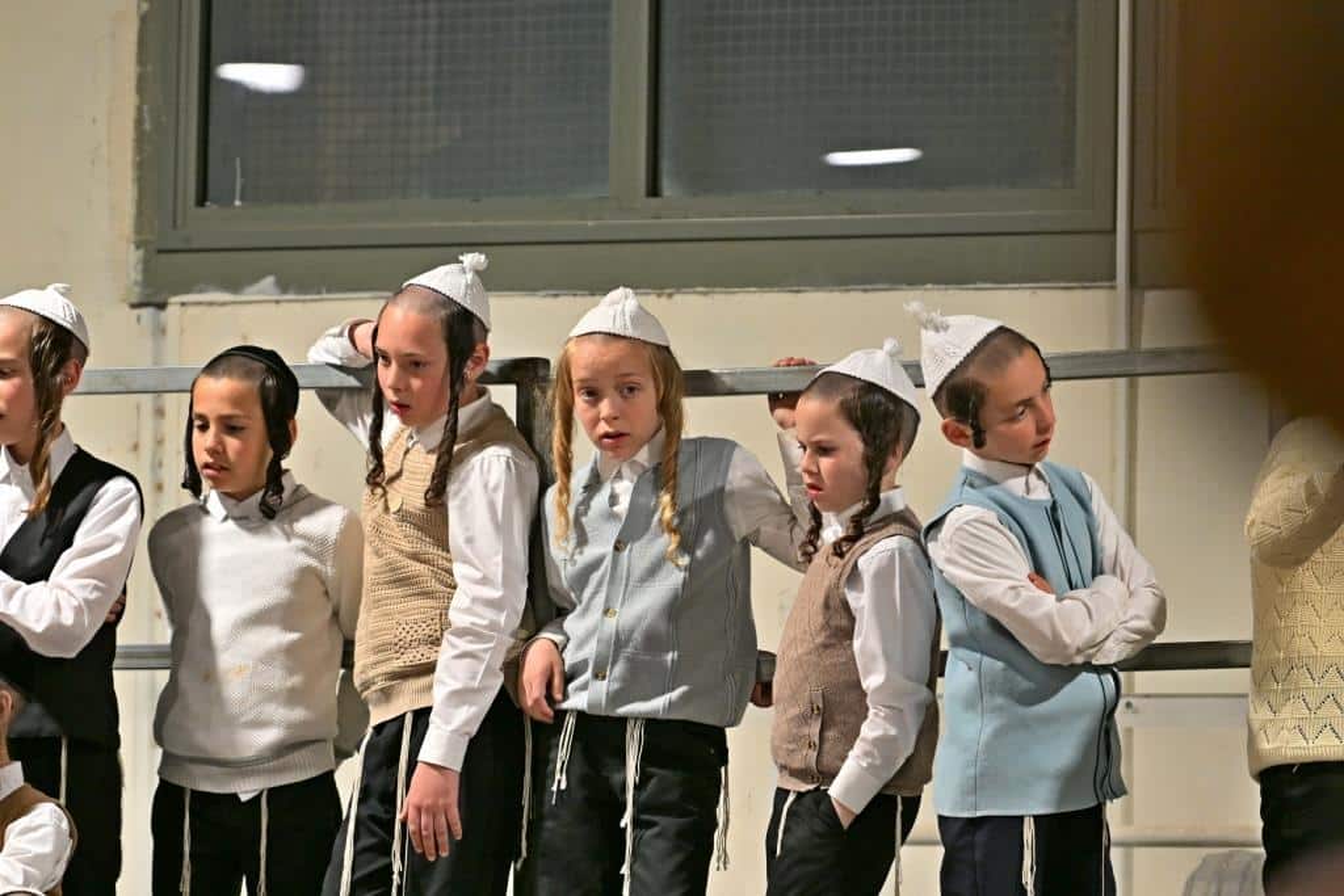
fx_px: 10342
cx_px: 672
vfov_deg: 5.0
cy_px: 448
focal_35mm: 277
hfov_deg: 7.4
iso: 400
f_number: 2.8
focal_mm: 185
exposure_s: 1/250
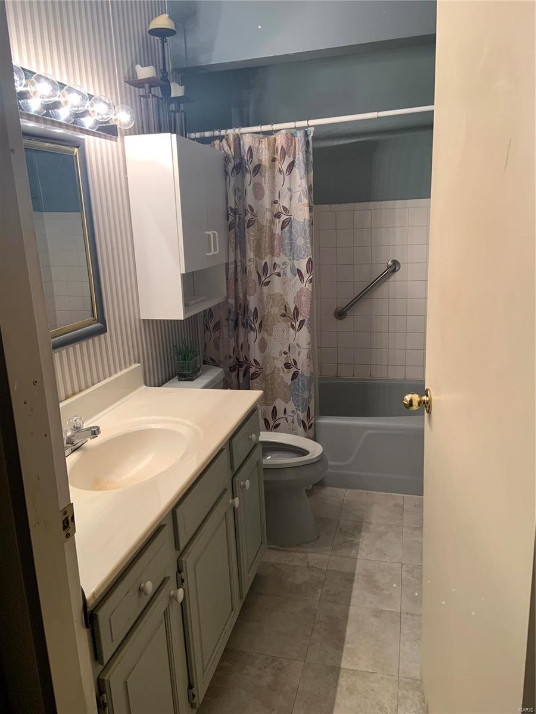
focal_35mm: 26
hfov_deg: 53.1
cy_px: 357
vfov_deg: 67.3
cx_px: 268
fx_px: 537
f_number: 1.8
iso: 80
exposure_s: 1/60
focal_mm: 4.25
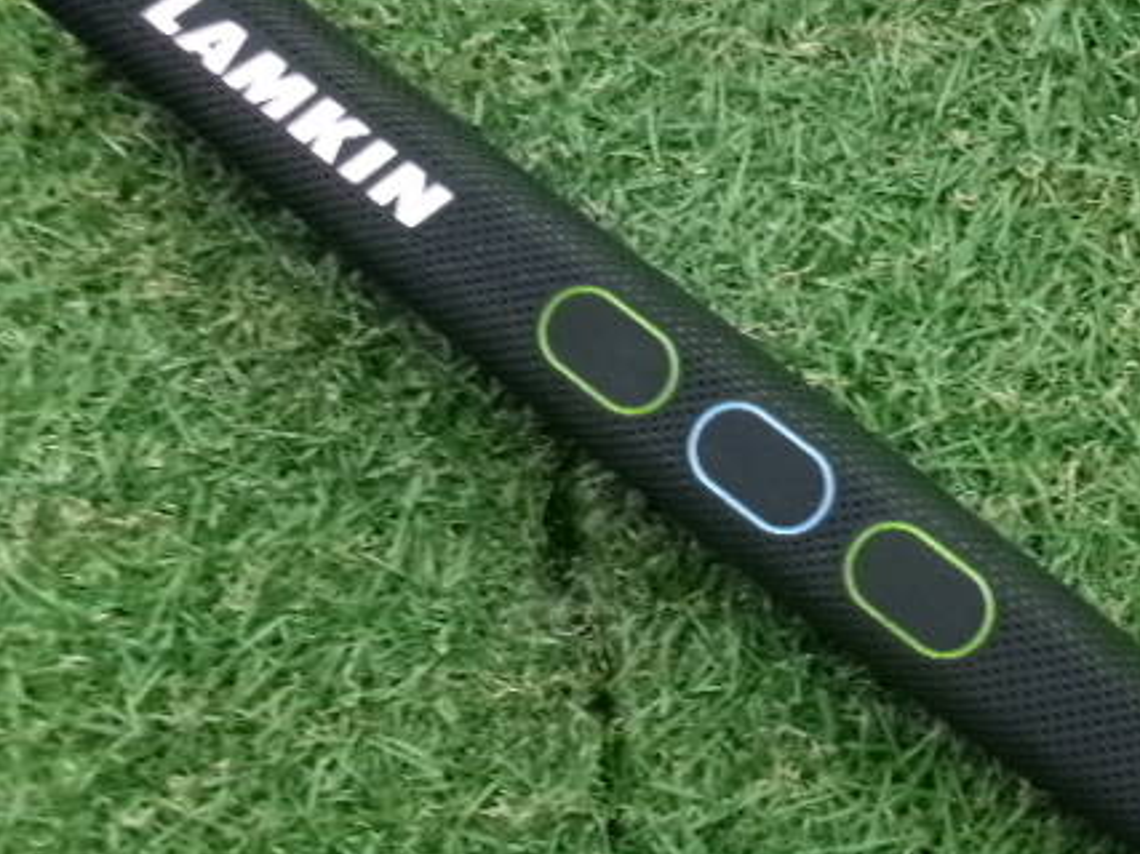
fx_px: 1383
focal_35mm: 42
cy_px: 435
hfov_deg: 43.8
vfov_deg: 34.3
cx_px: 806
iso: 800
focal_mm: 5.1
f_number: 3.9
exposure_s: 1/34
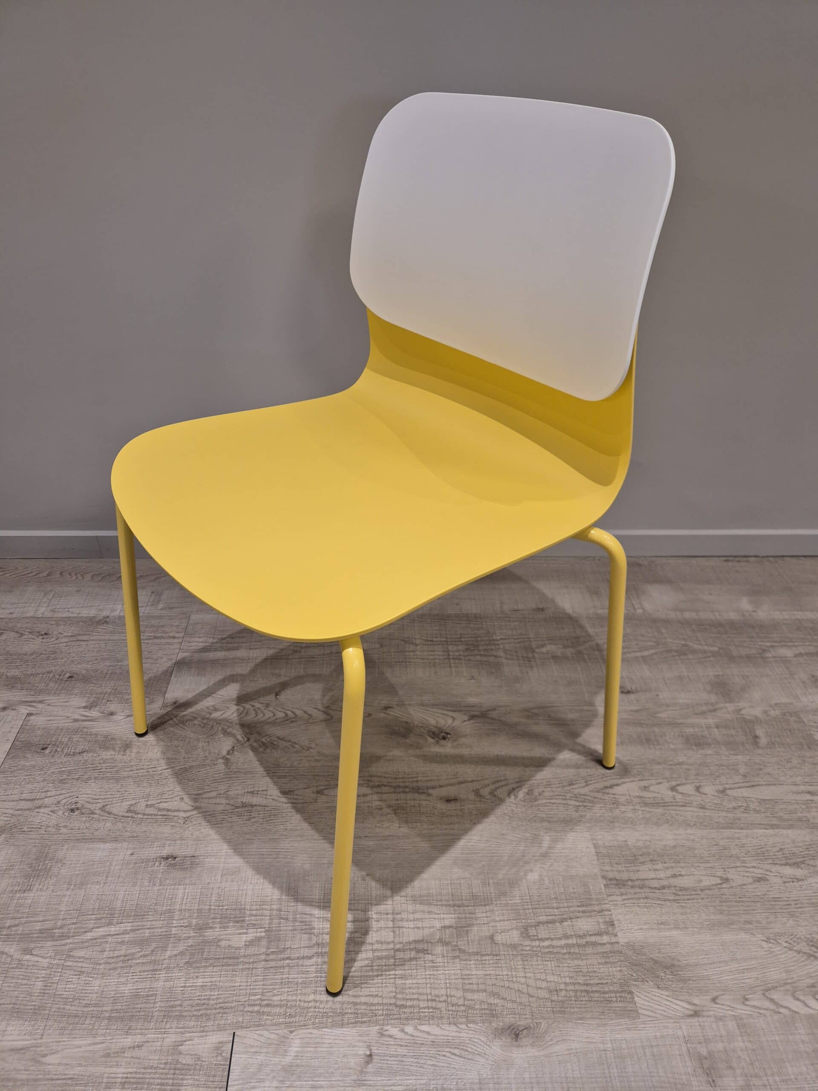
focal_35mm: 23
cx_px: 409
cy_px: 546
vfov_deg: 73.9
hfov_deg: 58.9
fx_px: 725
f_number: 1.8
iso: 160
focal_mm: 5.4
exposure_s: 1/100
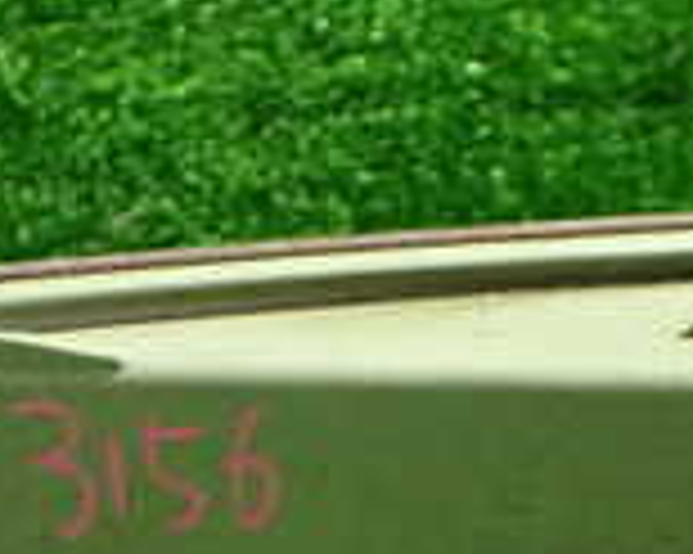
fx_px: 2337
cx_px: 94
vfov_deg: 13.3
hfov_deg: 16.7
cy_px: 540
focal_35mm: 114
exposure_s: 1/60
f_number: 2.3
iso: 800
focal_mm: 5.4
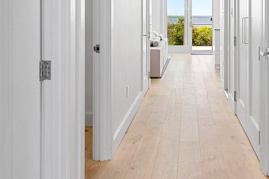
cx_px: 190
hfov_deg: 41.1
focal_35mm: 47
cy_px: 18
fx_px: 351
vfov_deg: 27.6
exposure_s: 1/80
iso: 500
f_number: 8
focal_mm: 15
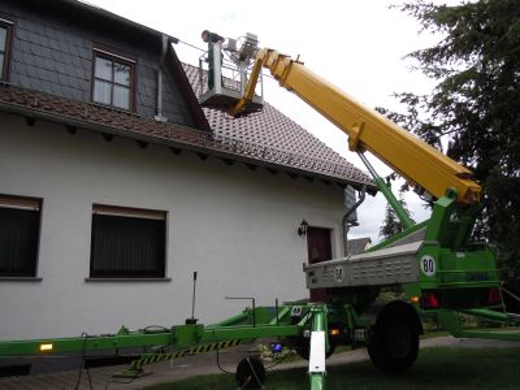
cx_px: 260
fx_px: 451
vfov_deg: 46.8
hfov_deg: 60.0
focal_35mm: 30
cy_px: 195
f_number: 3.5
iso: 100
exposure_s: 1/640
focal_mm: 5.4
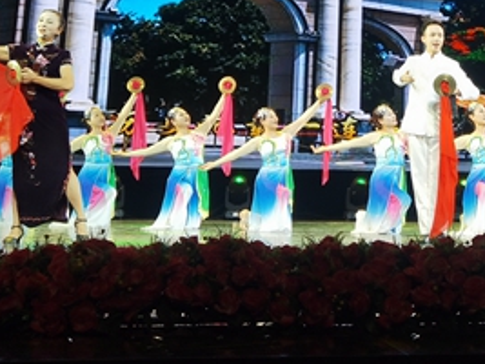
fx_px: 1218
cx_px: 467
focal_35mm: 87
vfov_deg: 16.8
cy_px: 49
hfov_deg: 21.8
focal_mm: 6.71
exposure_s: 1/120
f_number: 1.9
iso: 50
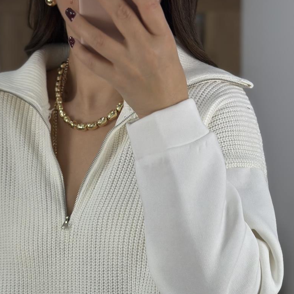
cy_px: 292
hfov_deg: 19.9
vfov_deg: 19.4
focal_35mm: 87
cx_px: 115
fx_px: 836
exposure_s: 1/375
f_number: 1.78
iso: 80
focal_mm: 6.86
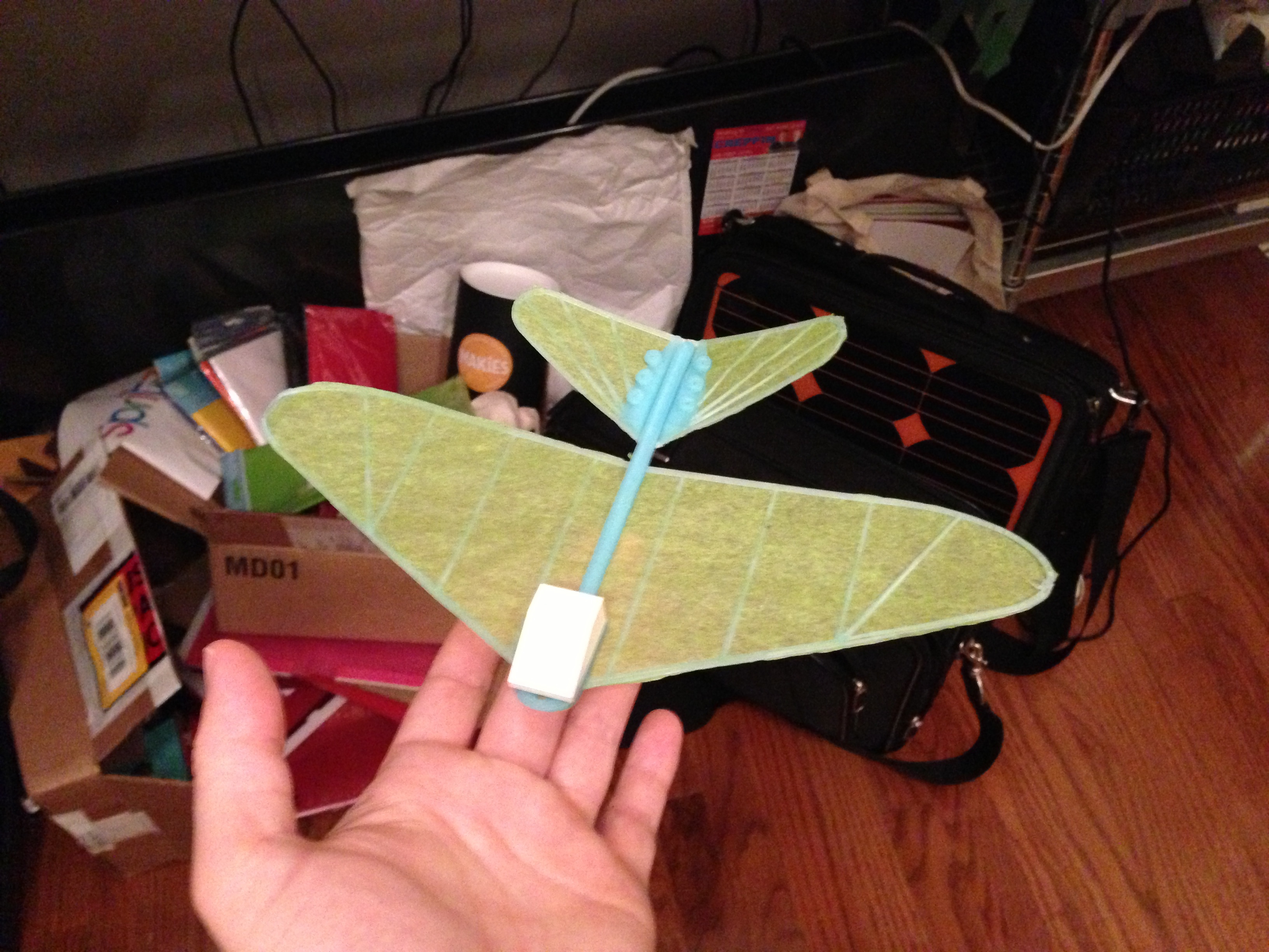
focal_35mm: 33
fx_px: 1210
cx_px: 634
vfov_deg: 42.9
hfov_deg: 55.4
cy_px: 476
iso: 800
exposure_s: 1/15
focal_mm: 4.13
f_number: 2.4
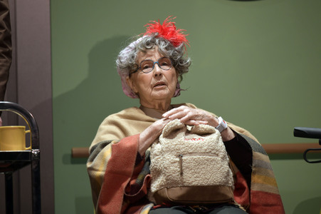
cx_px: 160
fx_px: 2138
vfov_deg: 5.7
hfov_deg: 8.6
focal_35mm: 240
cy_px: 107
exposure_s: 1/160
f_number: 5.6
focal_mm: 240
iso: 500
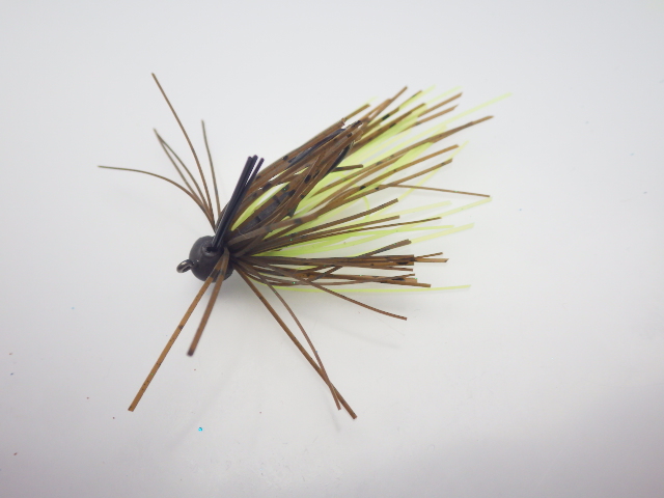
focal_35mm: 31
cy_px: 249
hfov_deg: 58.4
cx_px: 332
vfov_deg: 45.4
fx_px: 595
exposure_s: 1/45
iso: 250
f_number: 3.1
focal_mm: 5.5
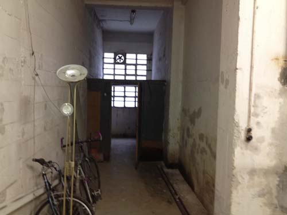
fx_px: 290
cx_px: 144
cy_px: 108
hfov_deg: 52.6
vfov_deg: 40.7
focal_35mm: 35
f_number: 2.4
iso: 125
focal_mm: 4.28
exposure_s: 1/20
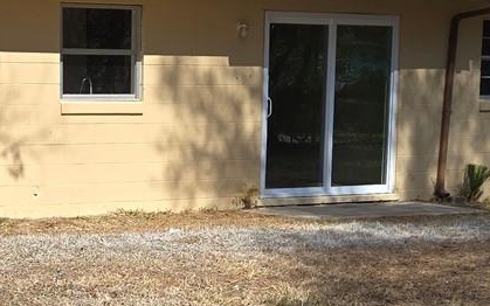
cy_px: 244
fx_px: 1242
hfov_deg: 22.1
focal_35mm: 93
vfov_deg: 14.0
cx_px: 124
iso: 25
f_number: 1.8
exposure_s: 1/2071
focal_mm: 5.4
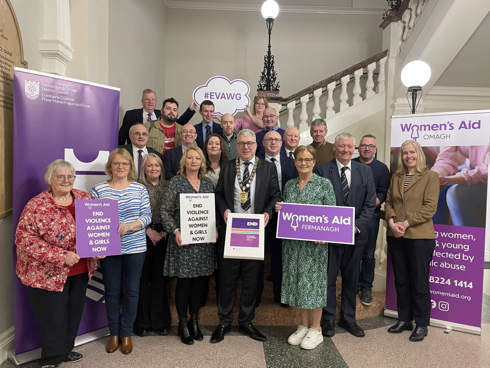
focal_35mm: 26
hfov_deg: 67.3
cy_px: 184
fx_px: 368
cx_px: 245
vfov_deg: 53.1
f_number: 1.6
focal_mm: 4.2
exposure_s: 1/50
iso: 320
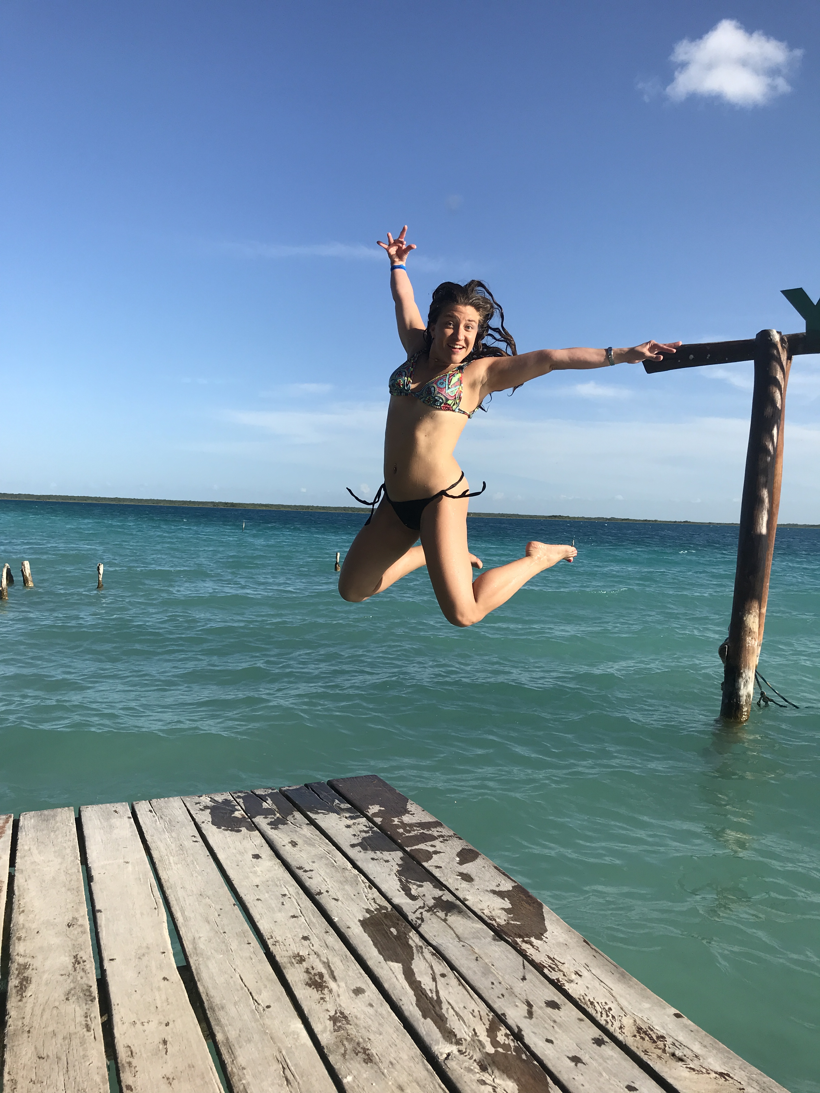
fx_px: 884
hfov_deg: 49.7
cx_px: 410
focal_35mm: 28
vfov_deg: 63.4
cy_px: 546
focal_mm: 3.99
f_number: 1.8
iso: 20
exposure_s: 1/2457
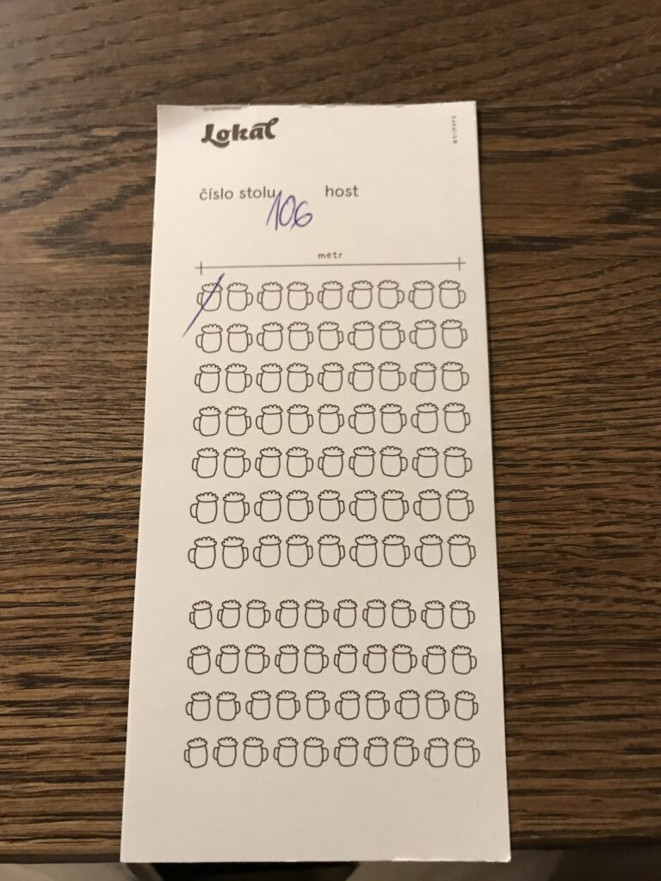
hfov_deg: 49.7
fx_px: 713
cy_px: 440
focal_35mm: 28
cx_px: 330
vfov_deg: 63.4
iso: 100
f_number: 1.8
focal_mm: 3.99
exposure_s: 1/14
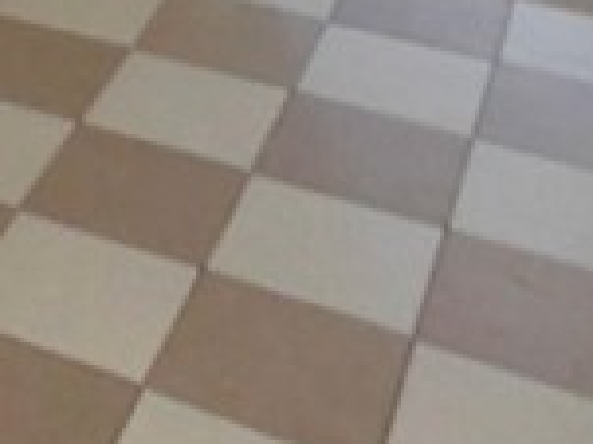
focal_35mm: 88
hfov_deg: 18.7
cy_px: -578
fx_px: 1506
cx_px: -377
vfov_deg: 13.2
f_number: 1.9
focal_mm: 2.2
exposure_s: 1/40
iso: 250
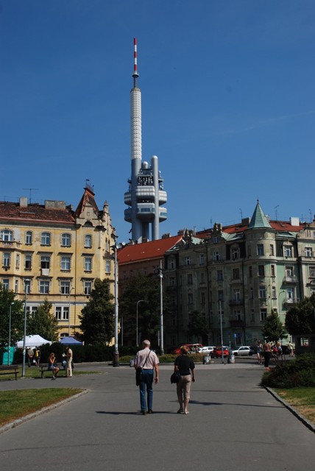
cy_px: 236
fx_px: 609
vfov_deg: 42.3
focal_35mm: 46
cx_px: 158
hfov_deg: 29.0
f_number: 10
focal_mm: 31
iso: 100
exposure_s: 1/400
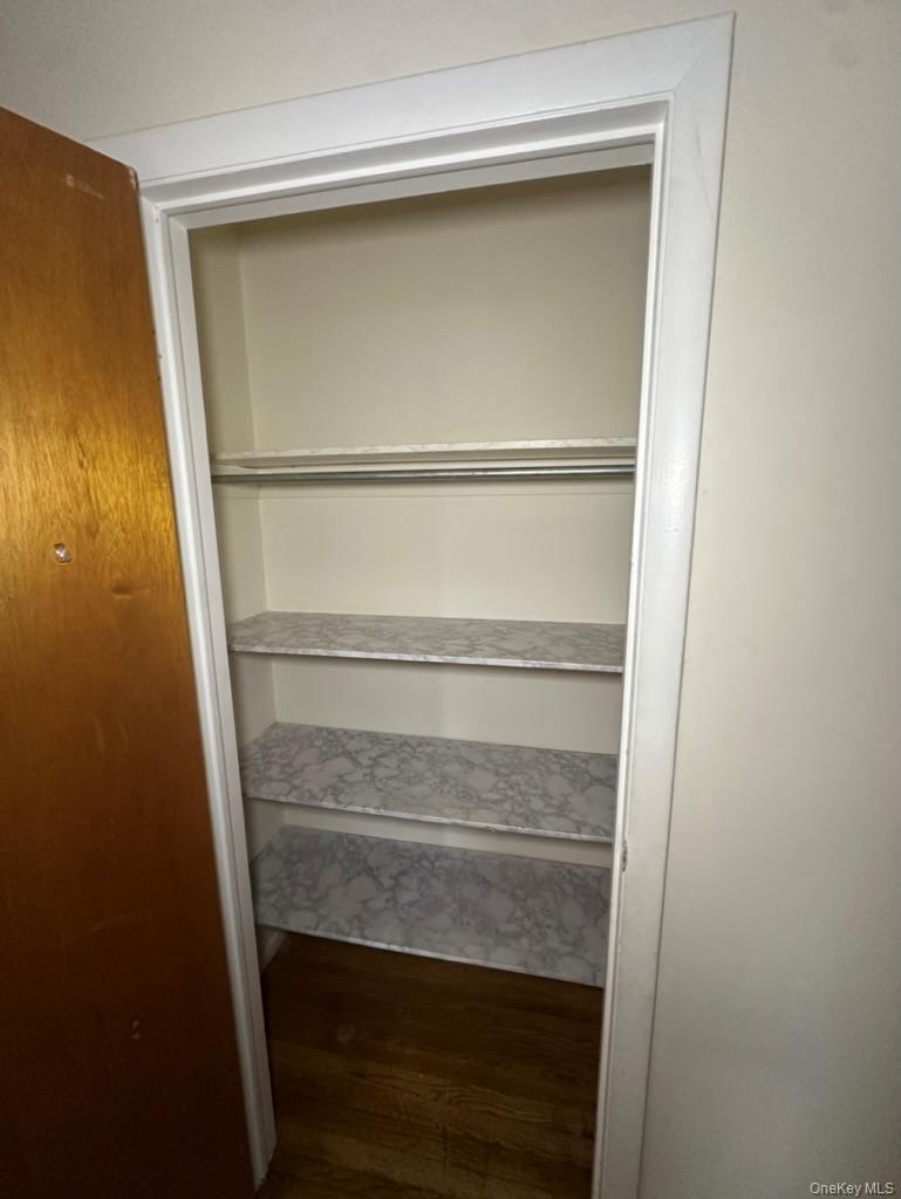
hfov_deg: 85.7
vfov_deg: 102.0
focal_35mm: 14
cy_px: 600
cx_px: 450
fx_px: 485
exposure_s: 1/60
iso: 320
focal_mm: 2.22
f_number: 2.2
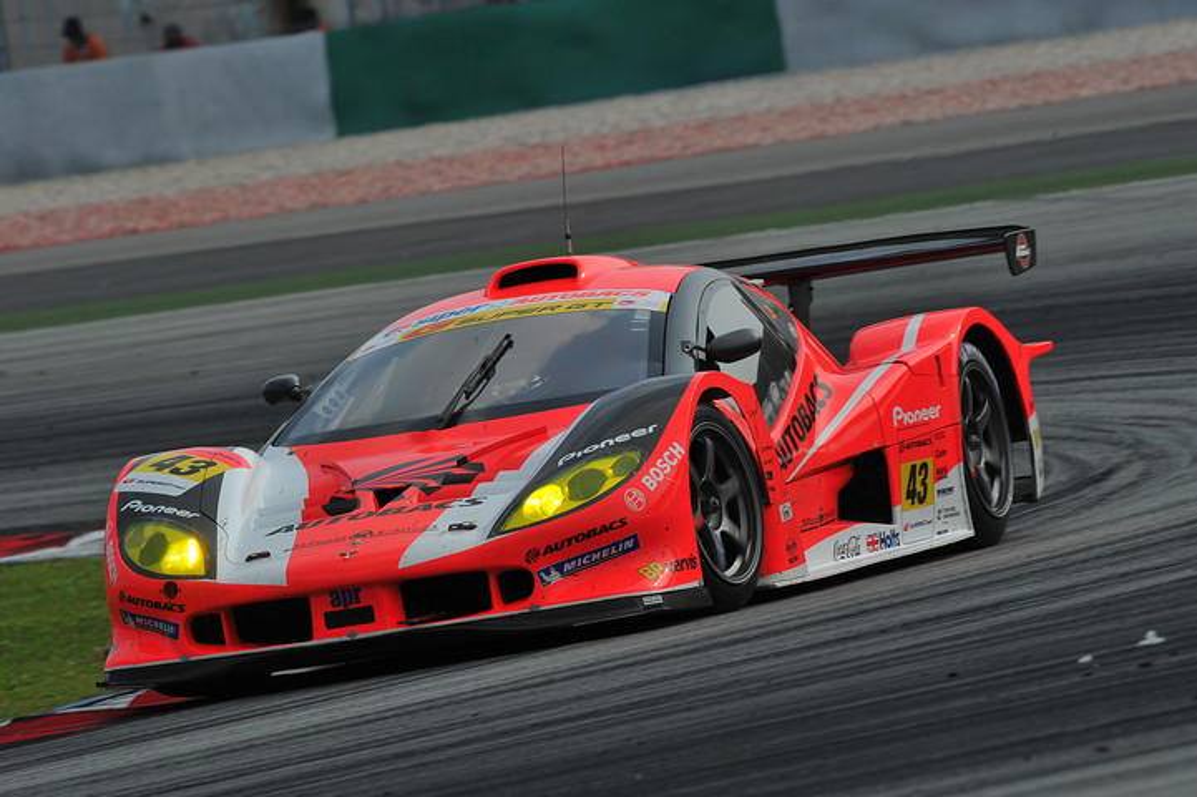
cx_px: 598
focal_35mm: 500
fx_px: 16617
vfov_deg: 2.7
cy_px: 398
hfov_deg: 4.1
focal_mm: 500
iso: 200
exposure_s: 1/400
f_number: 13
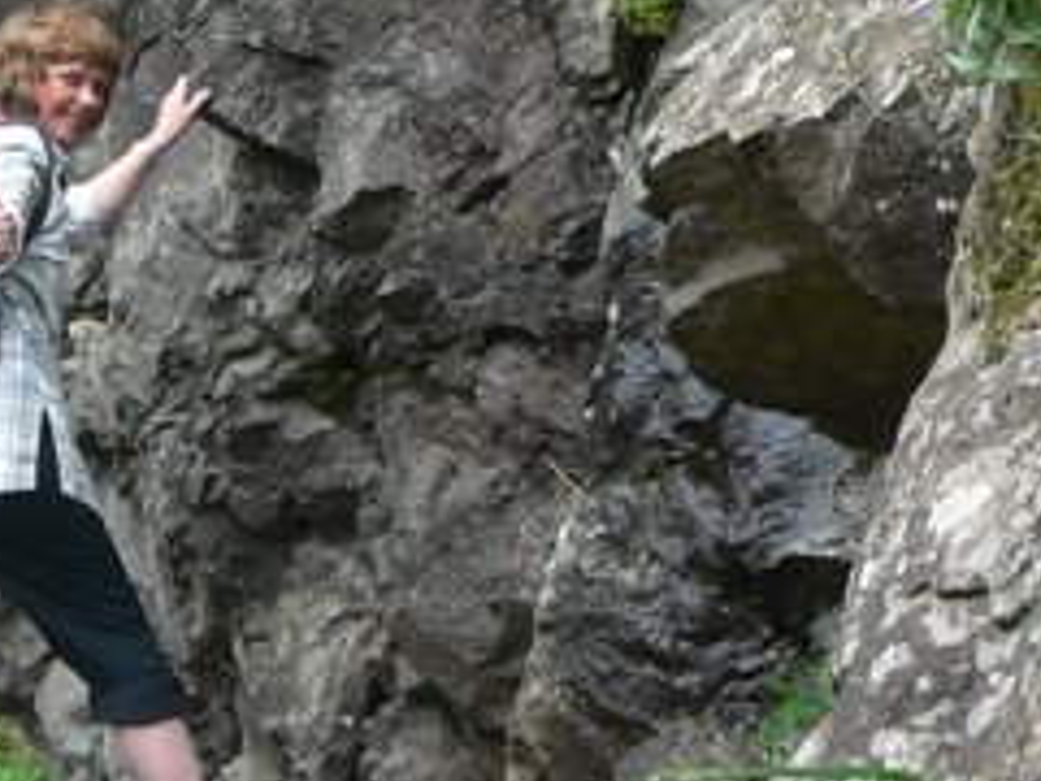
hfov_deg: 7.9
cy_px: 473
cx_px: -226
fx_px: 7458
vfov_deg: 6.0
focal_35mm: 248
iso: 80
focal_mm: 13.1
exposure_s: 1/160
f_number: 4
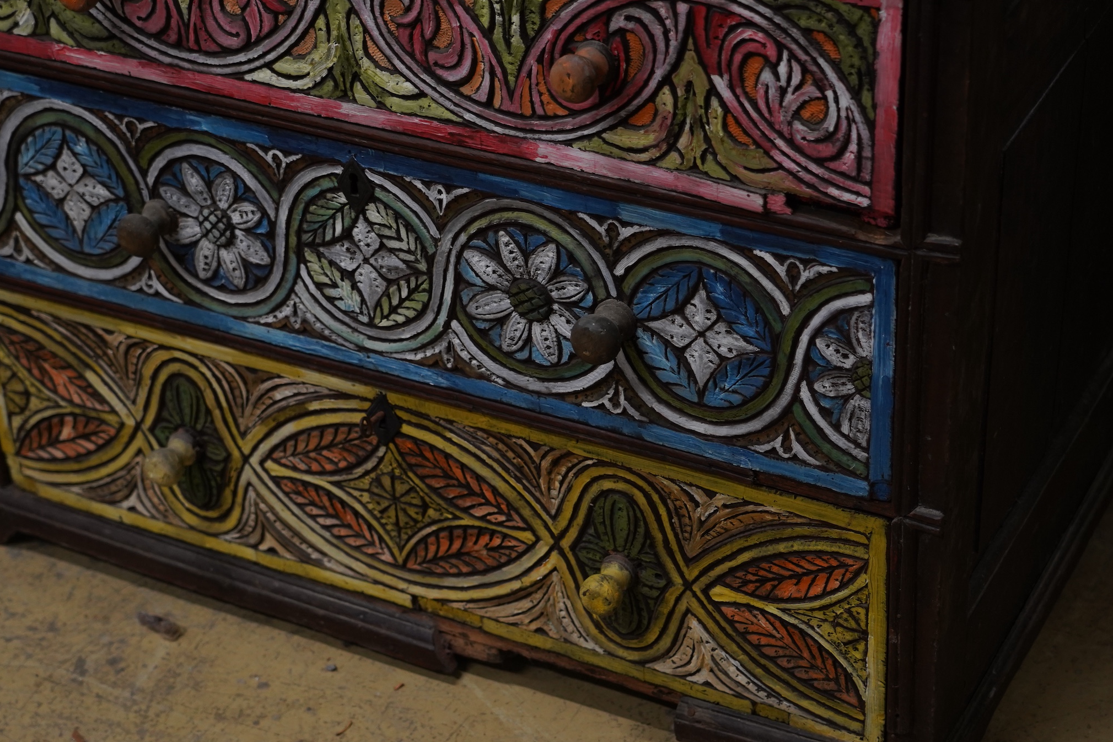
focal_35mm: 72
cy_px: 403
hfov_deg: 28.1
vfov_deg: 18.9
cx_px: 512
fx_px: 2226
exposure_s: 1/125
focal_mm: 53
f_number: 4
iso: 1250
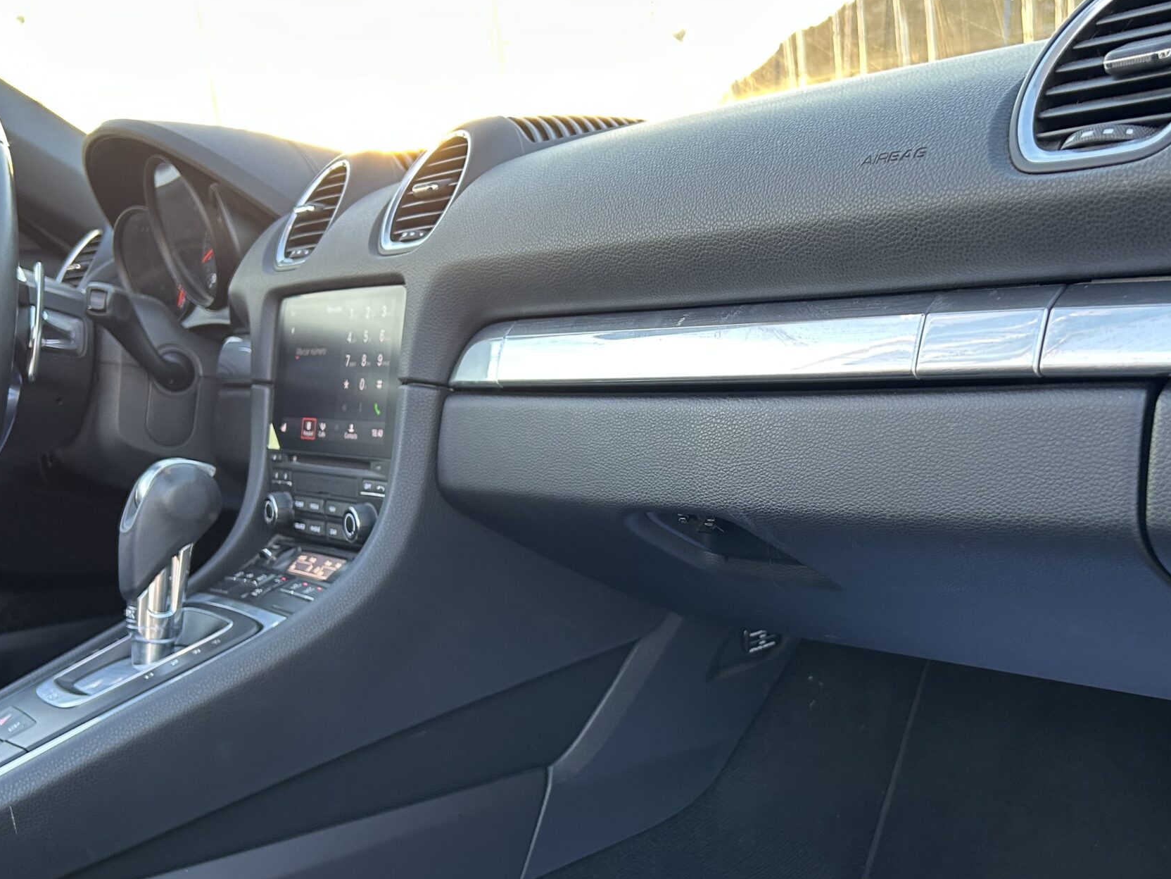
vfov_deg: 35.6
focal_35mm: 40
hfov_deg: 46.6
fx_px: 1353
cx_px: 683
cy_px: 581
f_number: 1.5
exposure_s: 1/99
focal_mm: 5.7
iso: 125
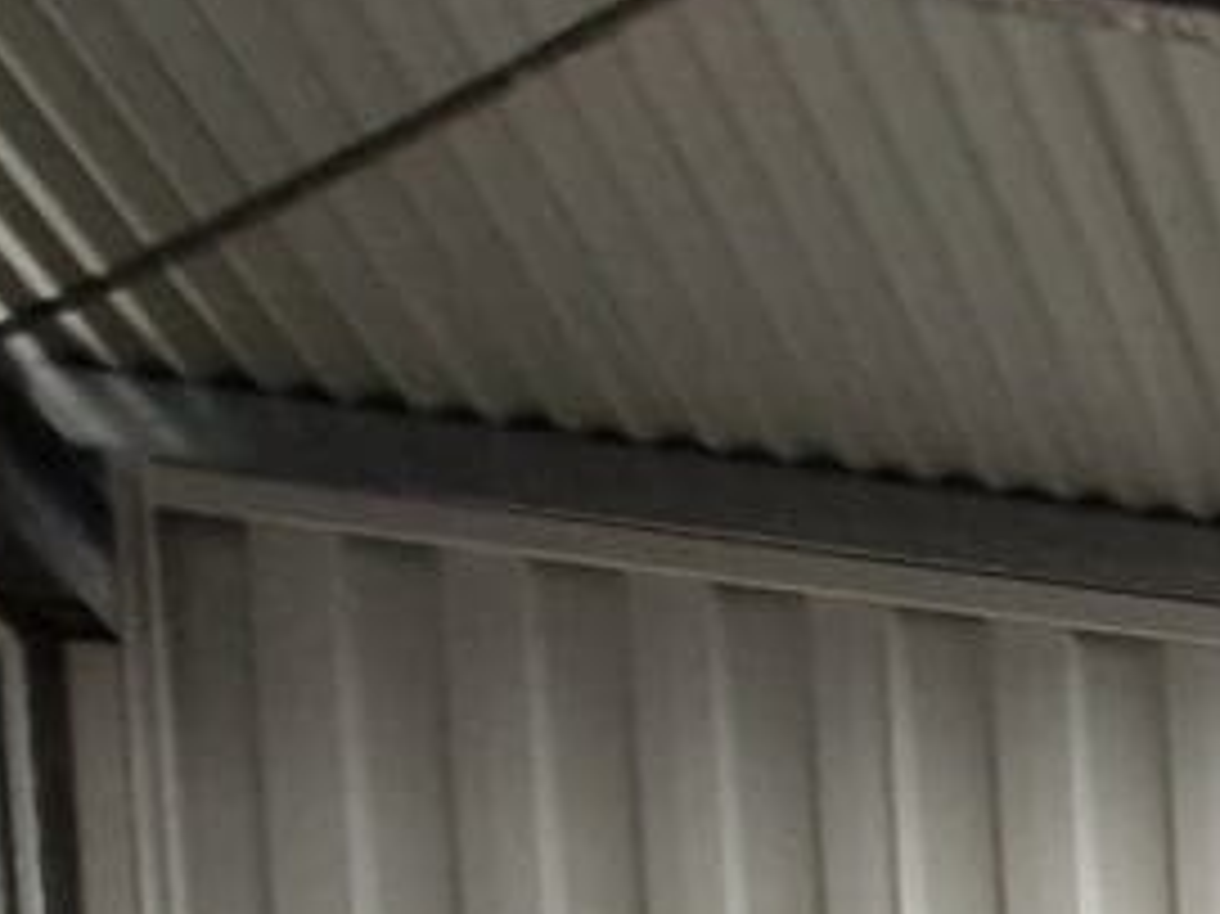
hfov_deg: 13.9
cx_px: 3030
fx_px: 3241
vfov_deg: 10.9
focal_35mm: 92
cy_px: 2701
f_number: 2.2
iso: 64
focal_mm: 1.74
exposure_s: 1/100
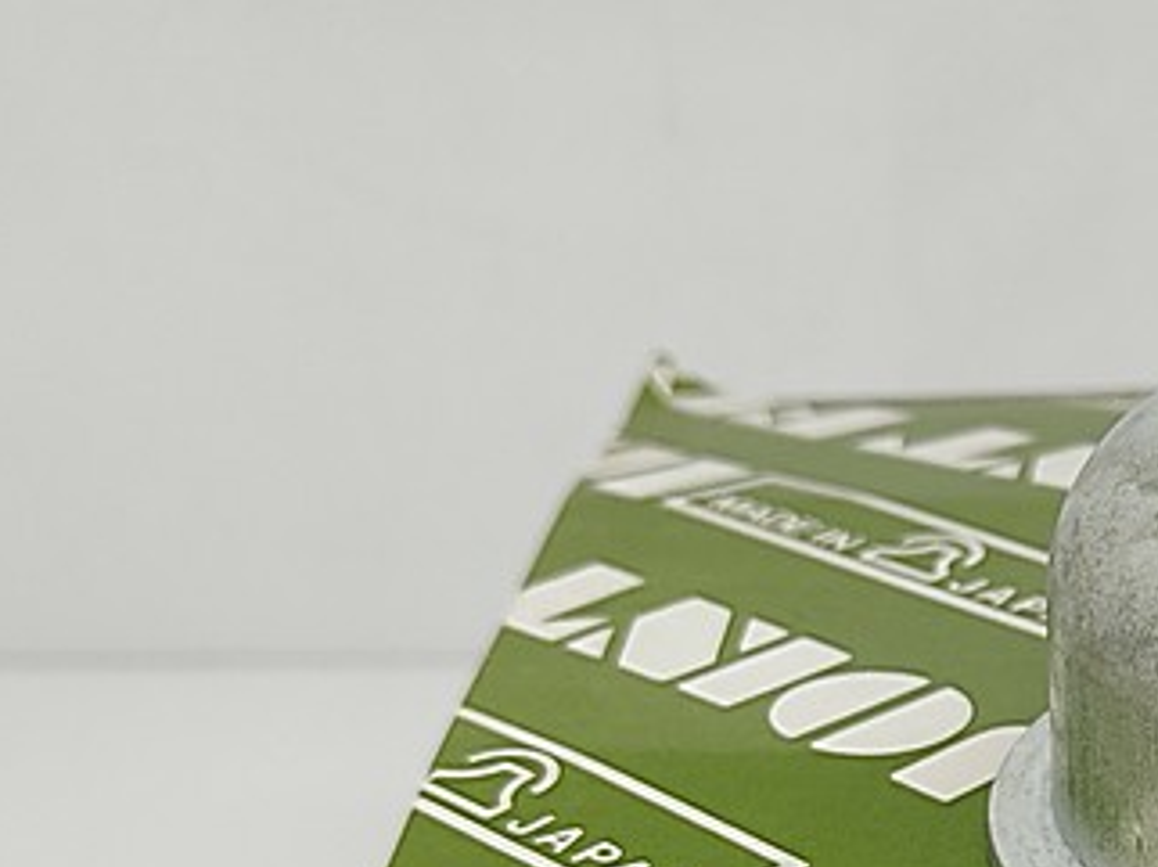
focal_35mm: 105
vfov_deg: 13.5
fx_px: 3510
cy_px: 1142
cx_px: 1255
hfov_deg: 18.1
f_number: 1.79
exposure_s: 1/120
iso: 187
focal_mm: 4.74
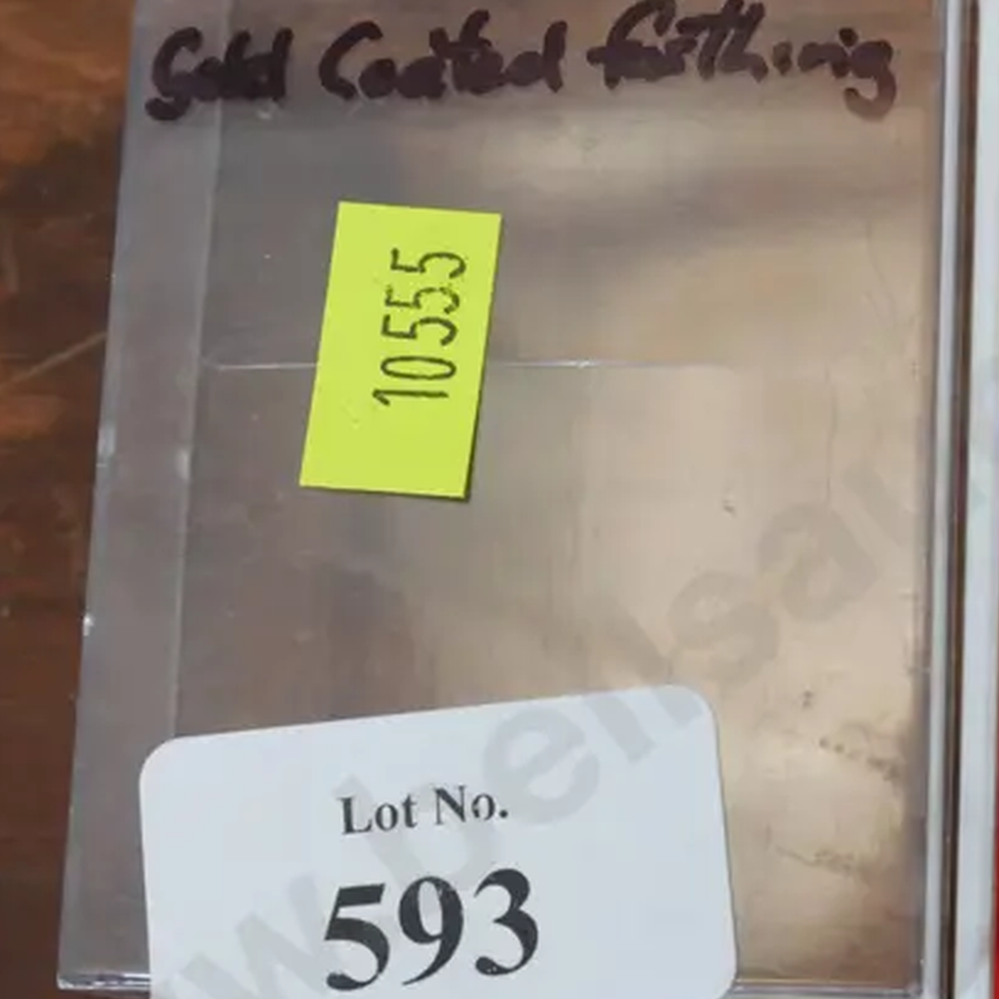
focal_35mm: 89
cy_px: 470
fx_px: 2906
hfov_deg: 19.1
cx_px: 930
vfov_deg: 19.5
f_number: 4.5
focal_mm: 20
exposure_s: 1/60
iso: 800
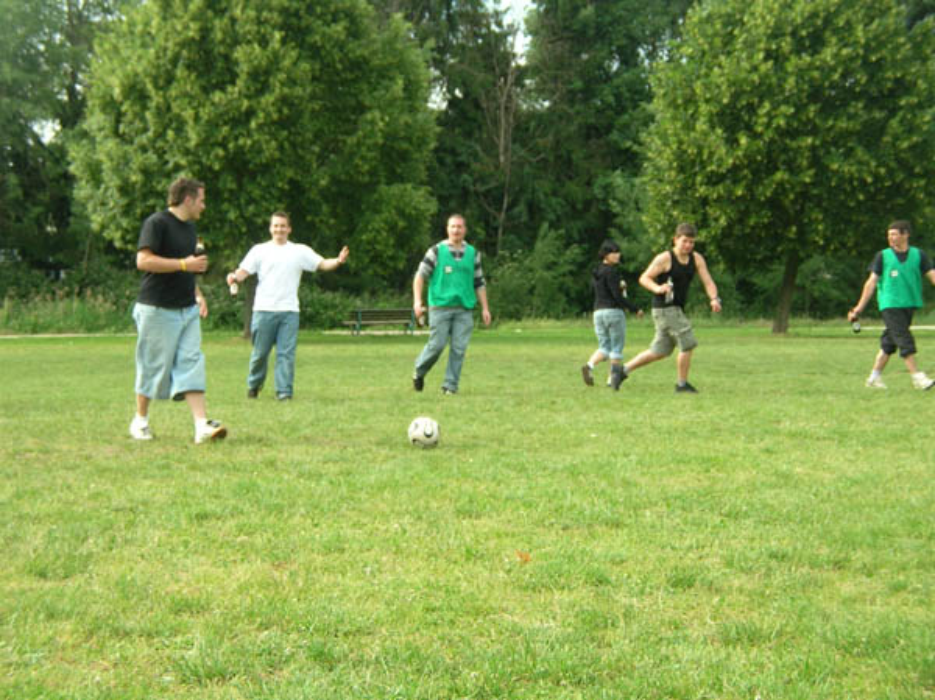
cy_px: 350
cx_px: 468
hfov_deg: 25.0
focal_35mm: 78
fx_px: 2105
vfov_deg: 18.9
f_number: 3.3
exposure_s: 1/200
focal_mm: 12.8
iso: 50
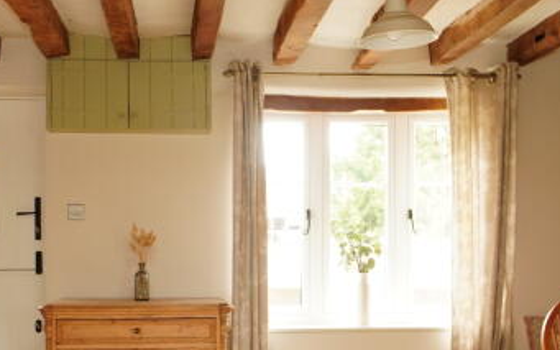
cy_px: 256
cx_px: 243
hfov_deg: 43.4
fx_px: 702
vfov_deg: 27.6
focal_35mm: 46
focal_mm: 10
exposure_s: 1/60
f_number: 4
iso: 500
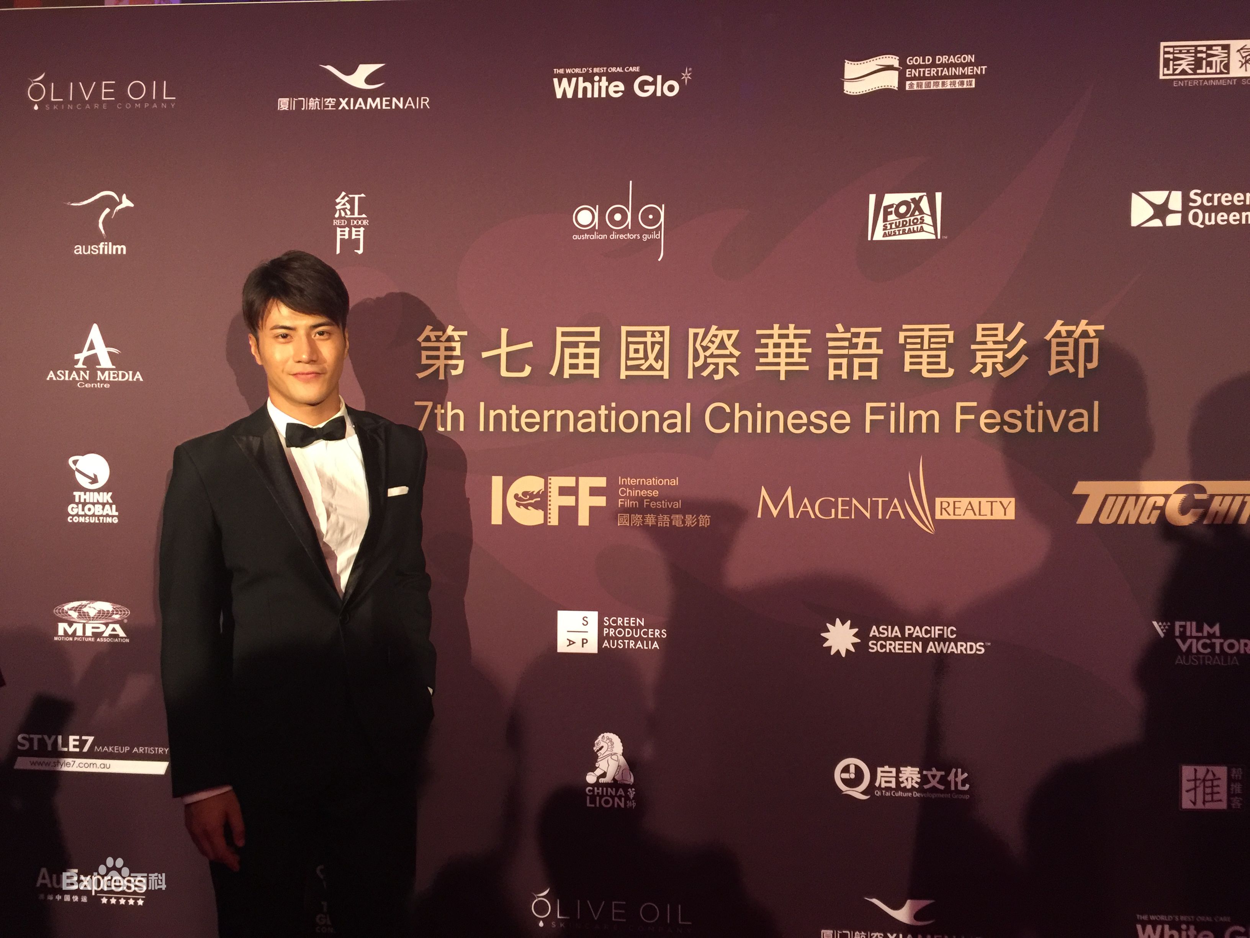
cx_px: 625
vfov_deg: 48.2
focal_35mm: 29
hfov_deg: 61.7
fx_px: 1047
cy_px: 469
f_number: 2.2
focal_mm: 4.15
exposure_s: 1/17
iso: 125
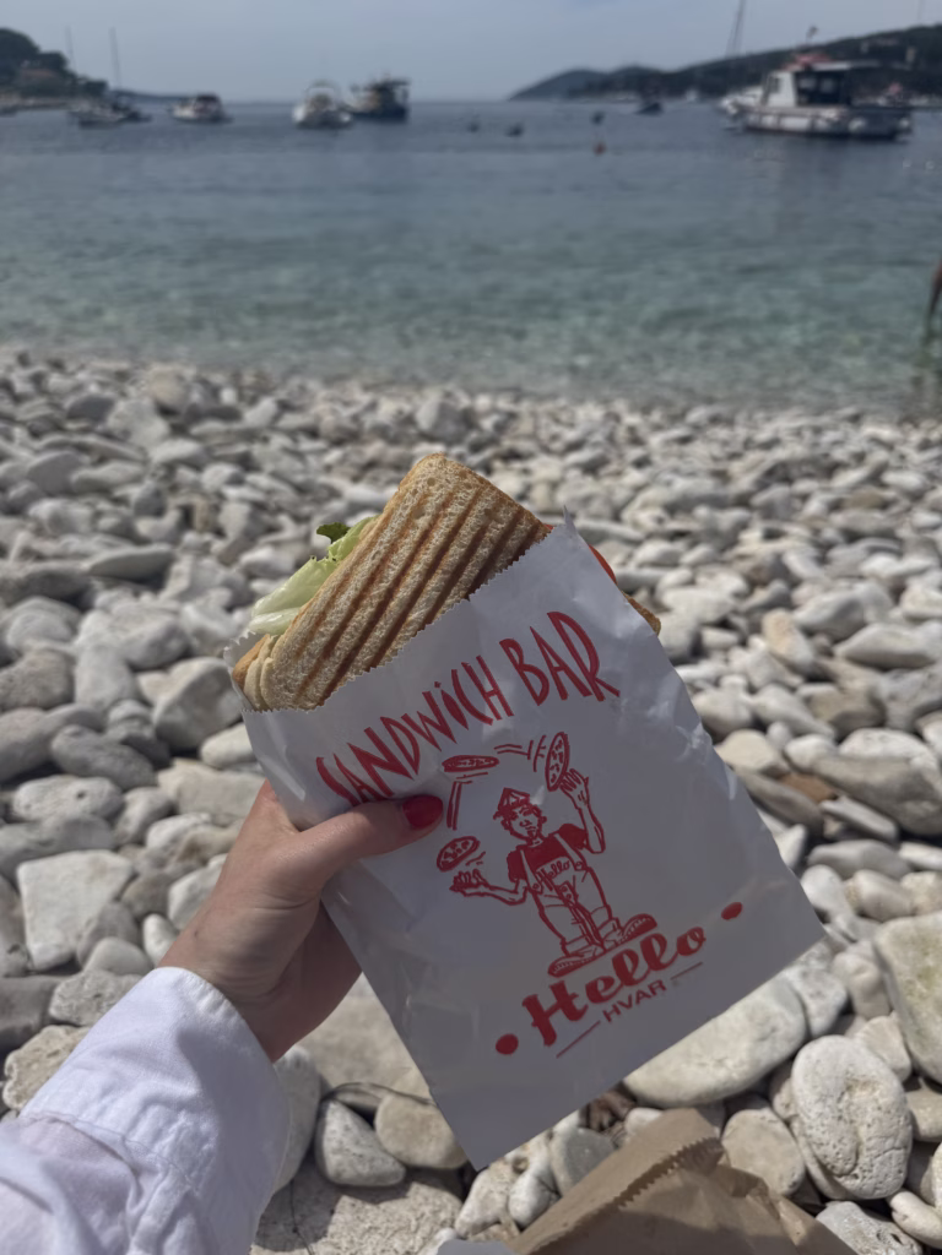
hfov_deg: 56.8
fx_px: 871
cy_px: 628
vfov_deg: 71.6
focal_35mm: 24
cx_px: 471
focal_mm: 6.76
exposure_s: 1/12346
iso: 80
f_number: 1.78
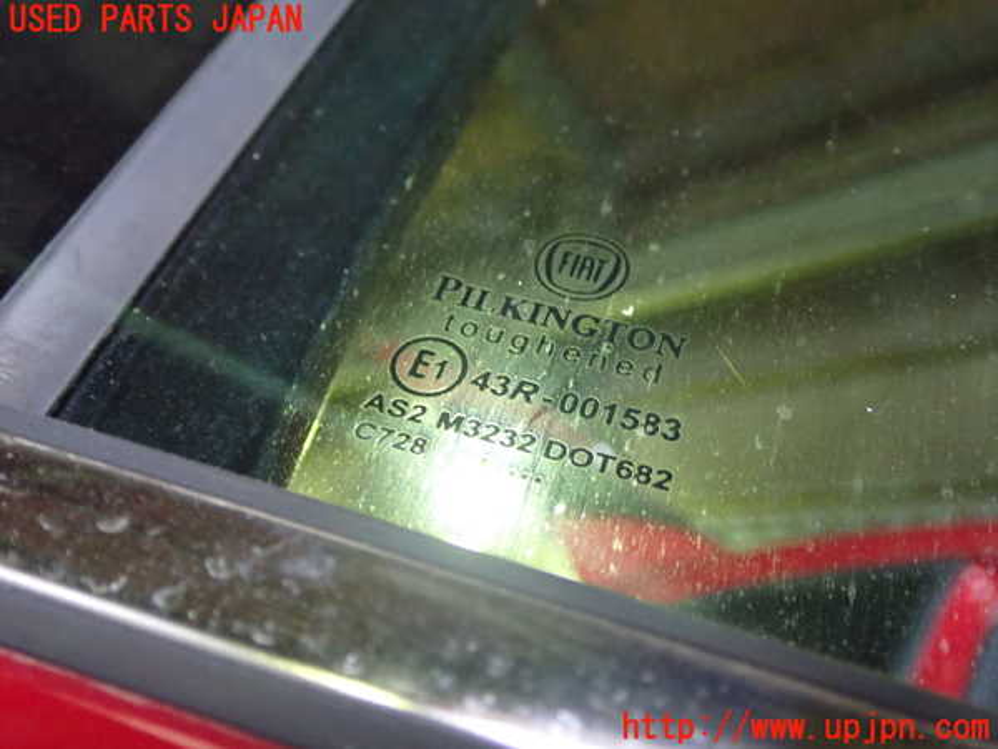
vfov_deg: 39.7
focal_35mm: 36
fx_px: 1038
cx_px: 499
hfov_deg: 51.4
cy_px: 374
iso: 800
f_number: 2.5
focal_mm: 6.37
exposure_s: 1/25
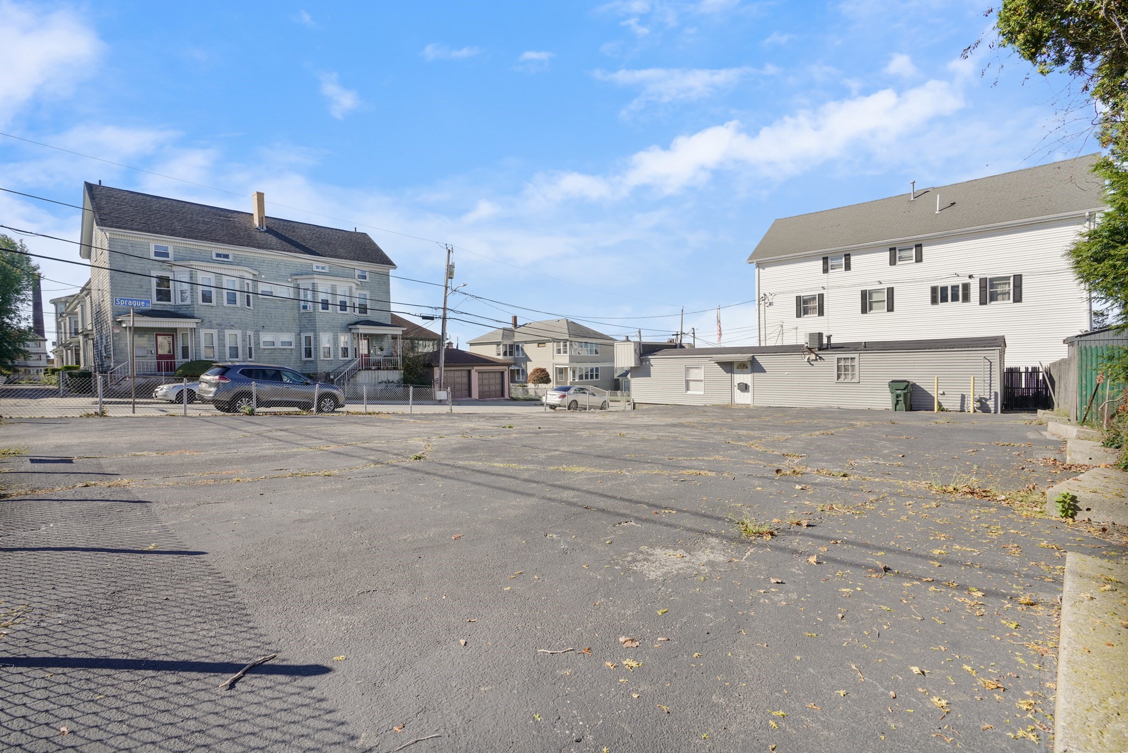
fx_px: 501
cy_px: 376
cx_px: 564
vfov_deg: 73.8
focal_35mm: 16
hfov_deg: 96.7
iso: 100
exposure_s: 1/60
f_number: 8
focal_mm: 16
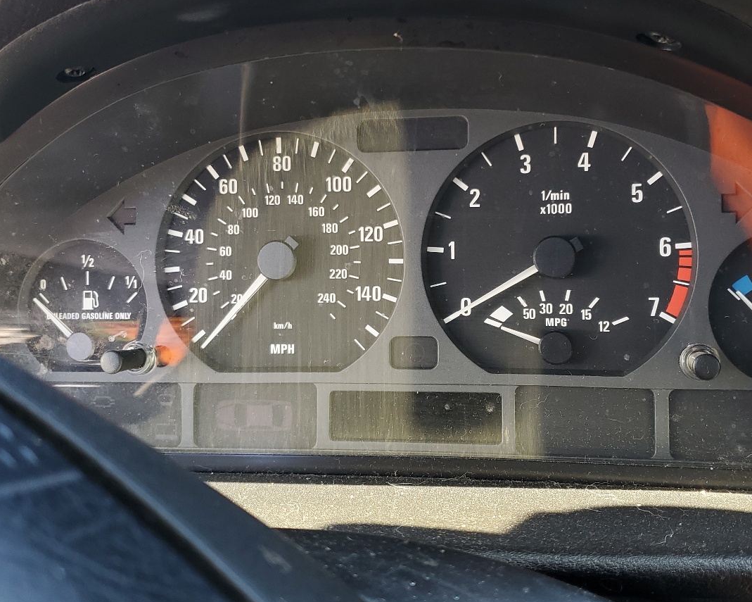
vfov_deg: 39.1
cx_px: 437
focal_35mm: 38
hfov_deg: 47.8
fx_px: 846
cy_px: 262
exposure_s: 1/100
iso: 54
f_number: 1.5
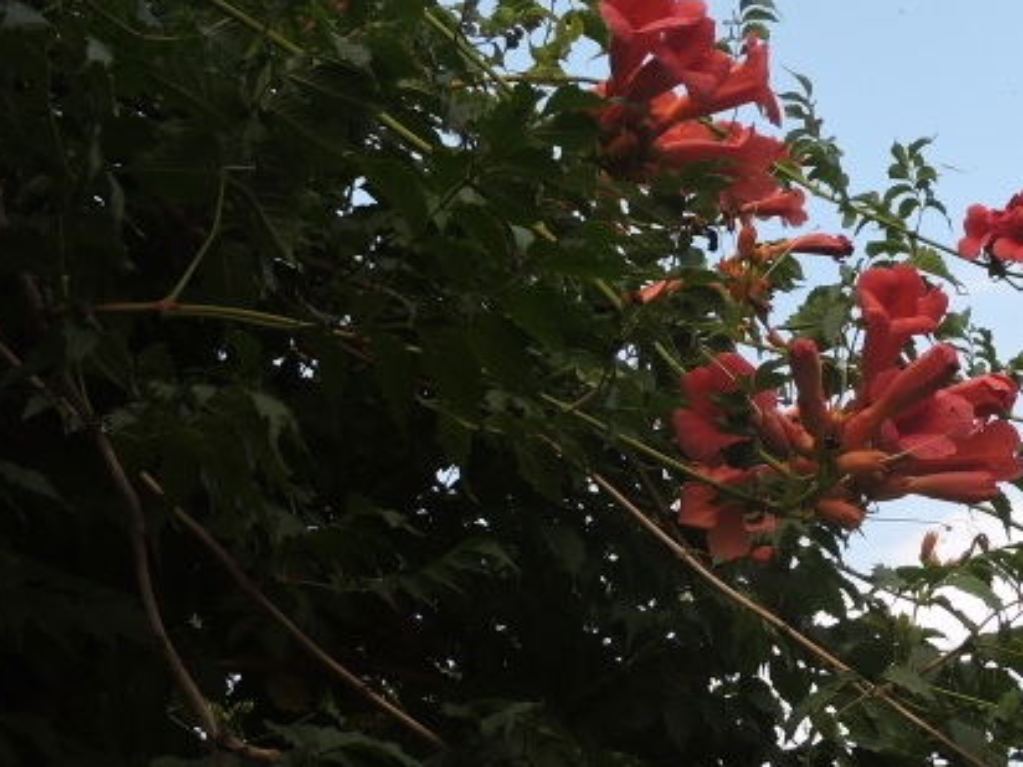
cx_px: 839
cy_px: 395
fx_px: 3162
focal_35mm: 107
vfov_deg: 13.8
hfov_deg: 18.2
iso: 100
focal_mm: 7.7
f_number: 3.4
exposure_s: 1/200
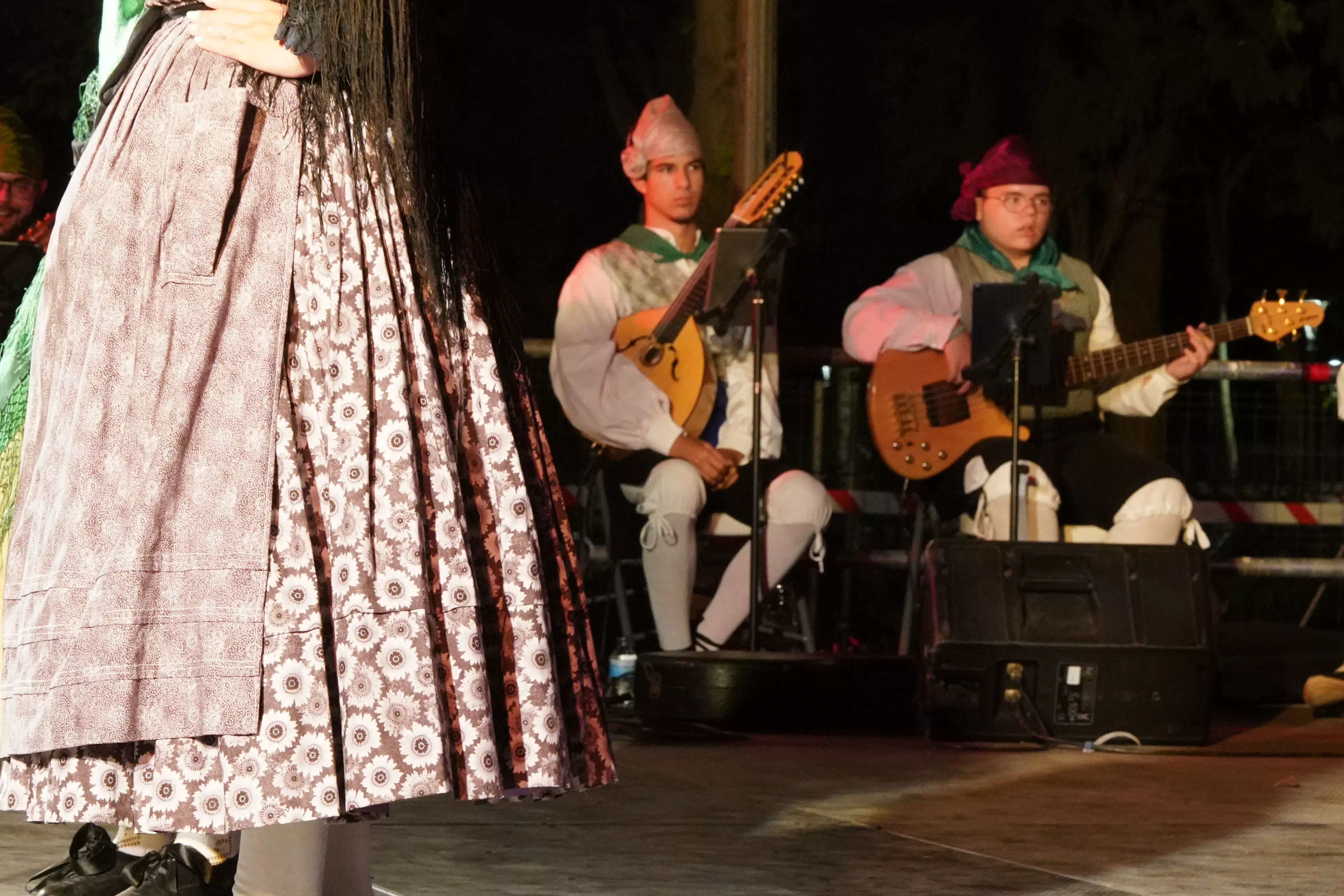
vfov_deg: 10.5
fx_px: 4854
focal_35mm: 130
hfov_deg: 15.8
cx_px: 632
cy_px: 153
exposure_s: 1/25
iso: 5000
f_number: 11
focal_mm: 66
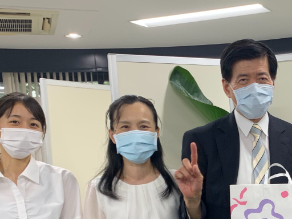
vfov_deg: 21.8
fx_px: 548
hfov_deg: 28.0
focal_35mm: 65
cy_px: 218
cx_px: 293
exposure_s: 1/60
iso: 50
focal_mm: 4.25
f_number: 1.8
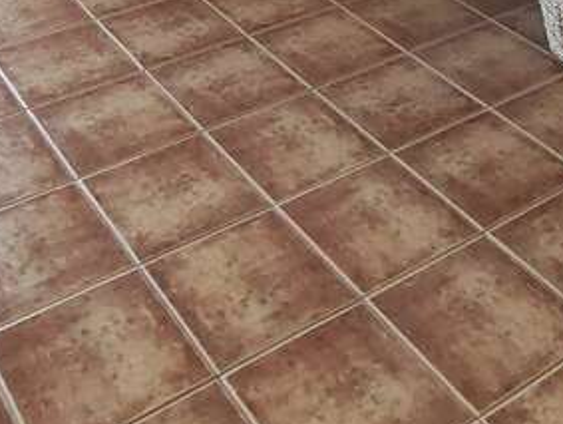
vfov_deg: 18.5
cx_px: 331
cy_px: -330
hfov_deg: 30.6
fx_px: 1026
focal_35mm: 63
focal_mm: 2.16
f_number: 2.2
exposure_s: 1/50
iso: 100
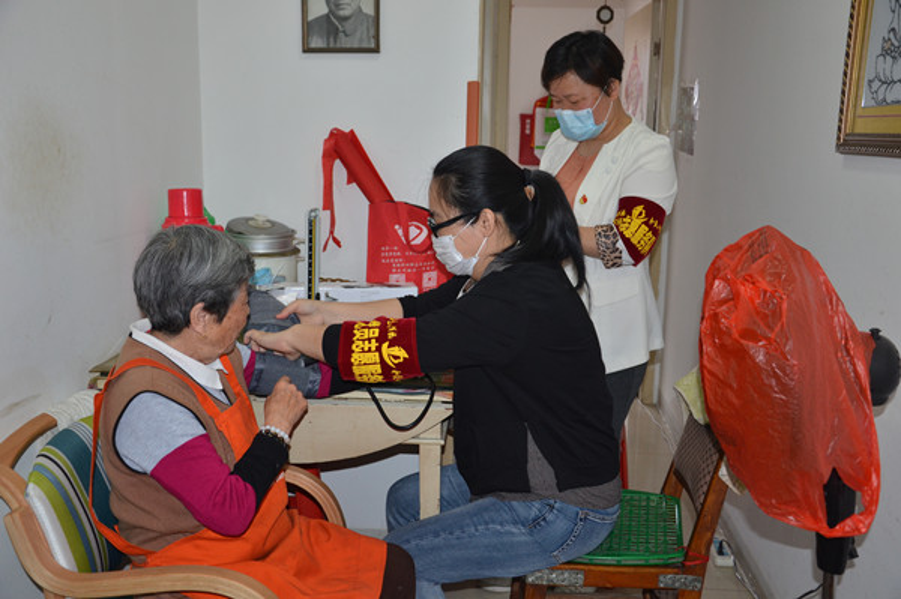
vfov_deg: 35.4
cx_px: 450
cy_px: 300
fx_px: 938
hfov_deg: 51.3
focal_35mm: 38
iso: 640
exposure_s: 1/60
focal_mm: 25
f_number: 4.5
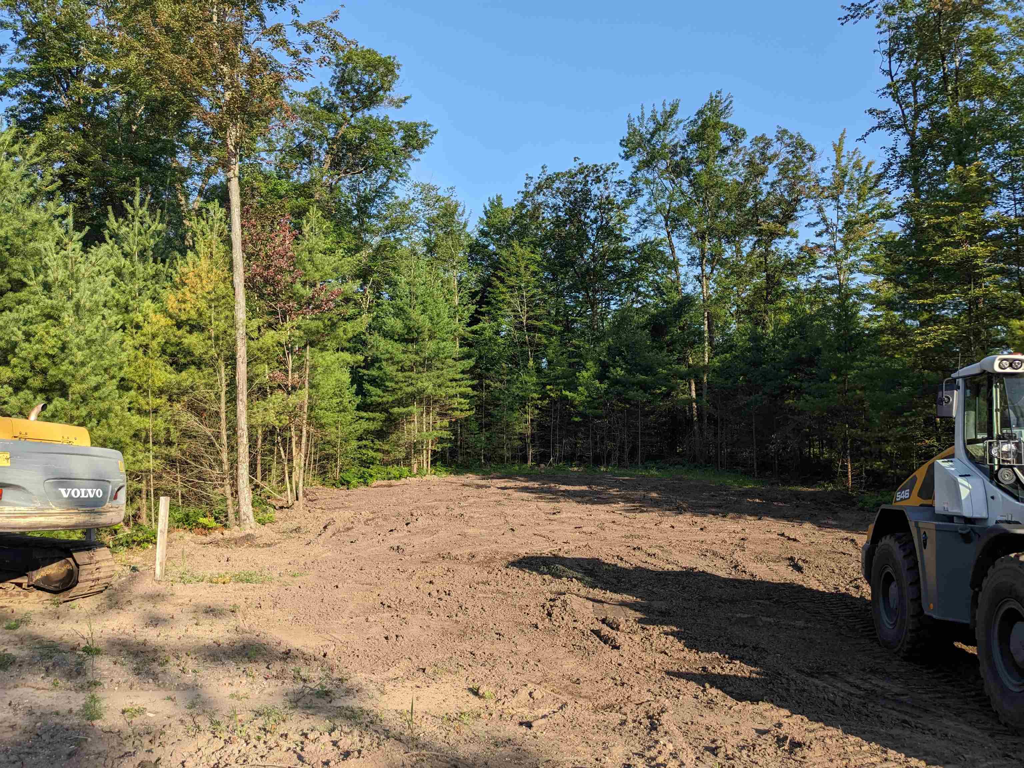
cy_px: 384
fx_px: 799
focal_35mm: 27
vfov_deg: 51.4
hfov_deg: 65.3
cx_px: 512
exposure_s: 1/1170
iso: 42
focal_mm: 4.38
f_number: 1.73
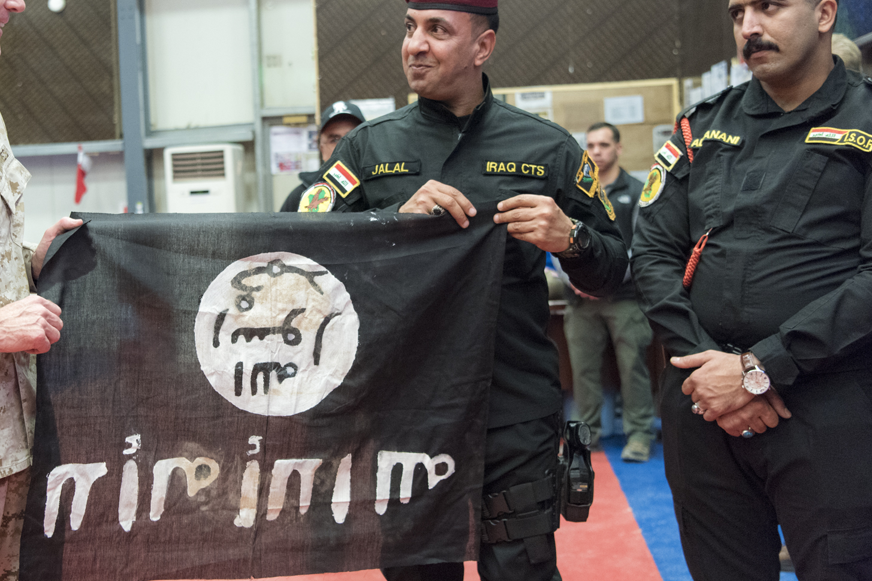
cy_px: 279
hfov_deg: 44.3
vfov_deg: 30.5
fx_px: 1065
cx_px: 358
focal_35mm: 44
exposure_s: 1/80
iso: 2500
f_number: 2.8
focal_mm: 32
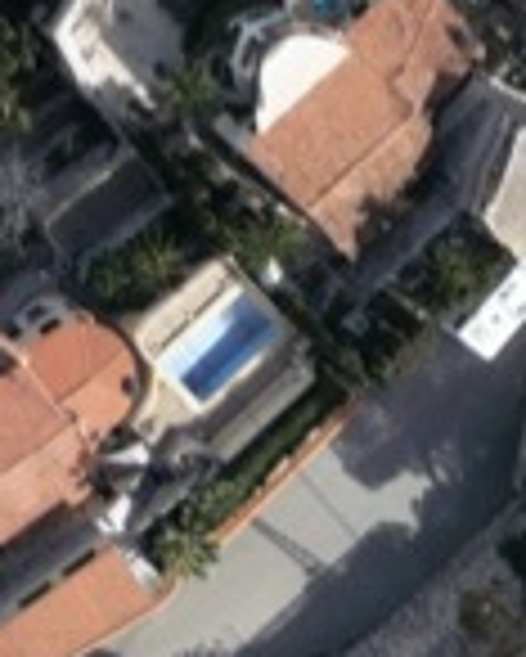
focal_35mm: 171
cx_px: -1030
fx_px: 3324
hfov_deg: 7.9
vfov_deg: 10.2
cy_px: -785
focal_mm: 6.72
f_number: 1.7
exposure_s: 1/2500
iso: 140
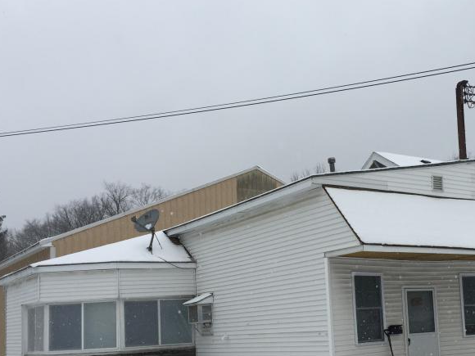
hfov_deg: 38.7
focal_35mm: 48
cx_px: 349
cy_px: 260
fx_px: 659
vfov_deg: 29.9
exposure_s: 1/2825
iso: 32
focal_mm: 4.15
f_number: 2.2
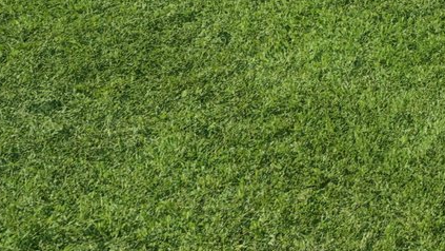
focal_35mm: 71
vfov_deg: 14.3
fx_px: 838
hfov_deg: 16.6
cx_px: 995
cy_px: -243
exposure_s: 1/200
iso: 100
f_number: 8
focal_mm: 14
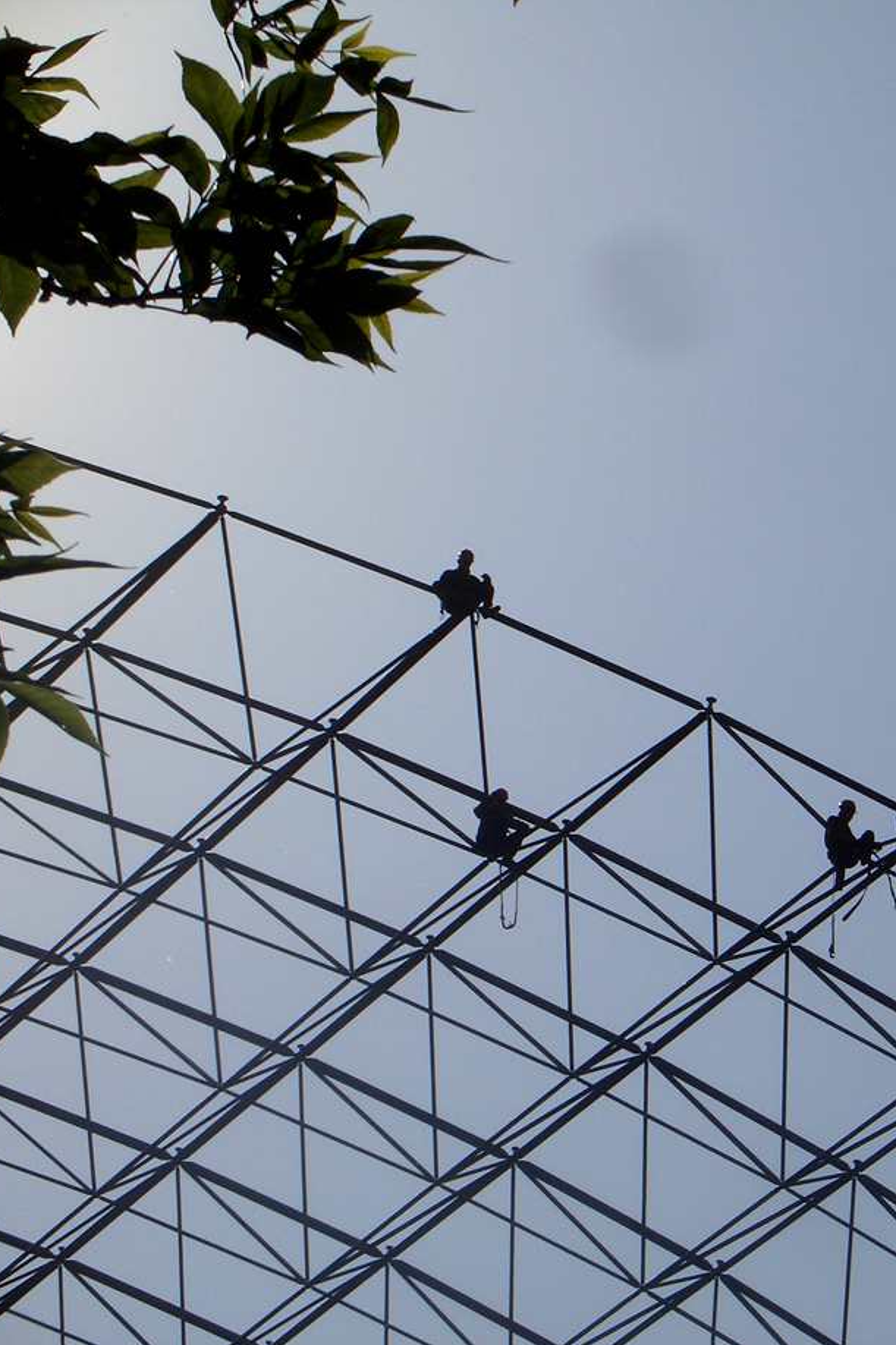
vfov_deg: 11.2
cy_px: 673
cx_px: 860
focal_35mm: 184
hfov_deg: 7.4
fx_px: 6871
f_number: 7.9
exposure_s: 1/2000
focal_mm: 28.4
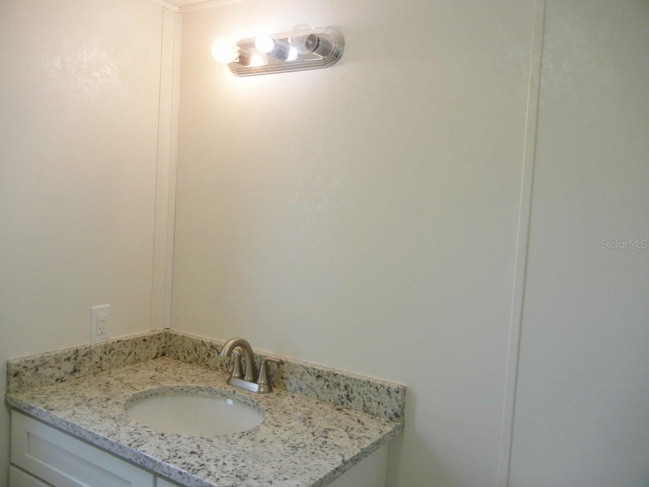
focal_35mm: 30
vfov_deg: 46.8
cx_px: 324
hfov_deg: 60.0
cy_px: 244
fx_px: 562
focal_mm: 5.4
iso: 160
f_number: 3.5
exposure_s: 1/56.8
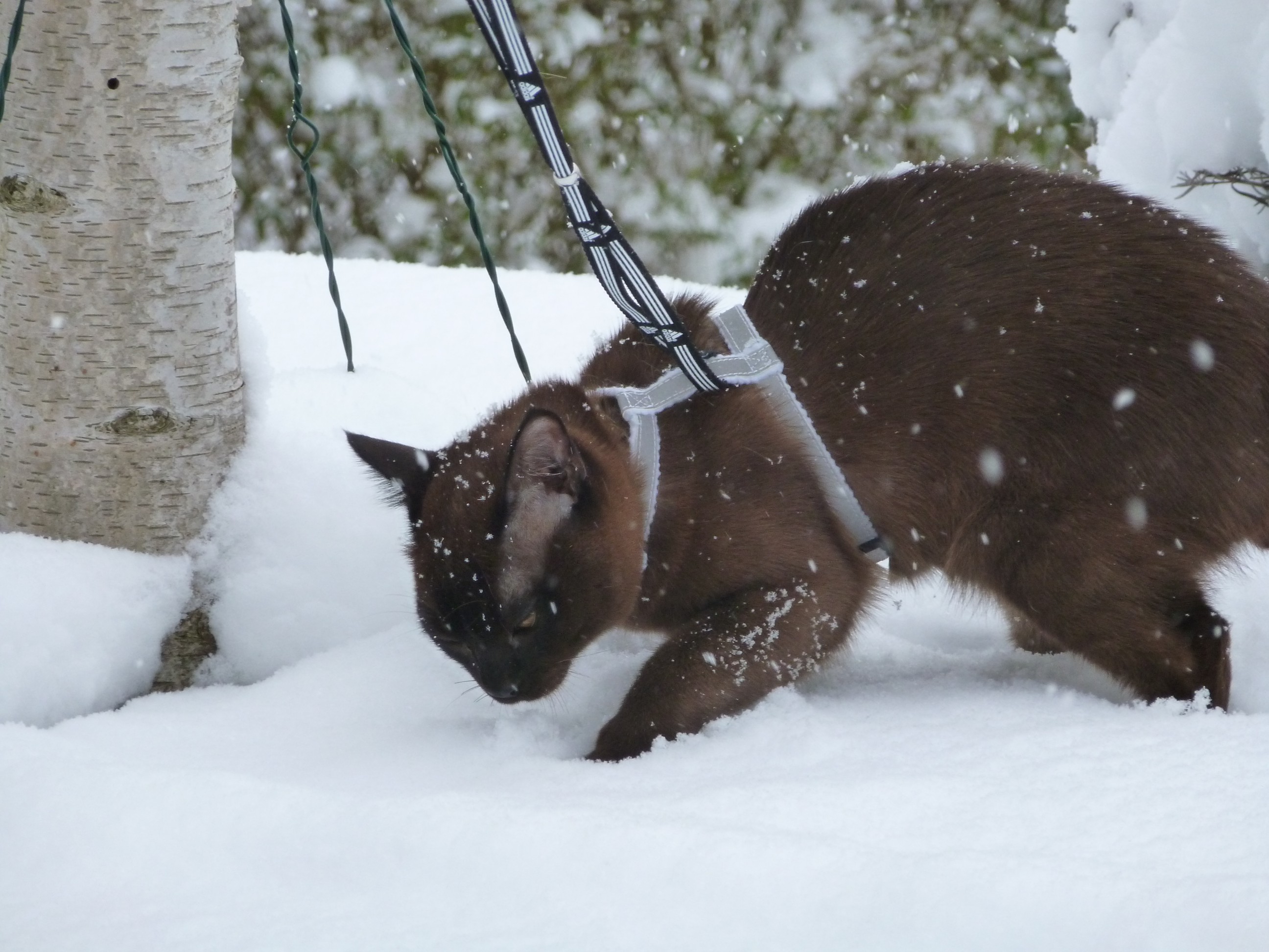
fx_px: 9751
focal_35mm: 266
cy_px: 476
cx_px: 634
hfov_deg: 7.4
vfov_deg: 5.6
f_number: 5.6
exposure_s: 1/320
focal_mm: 47.7
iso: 320
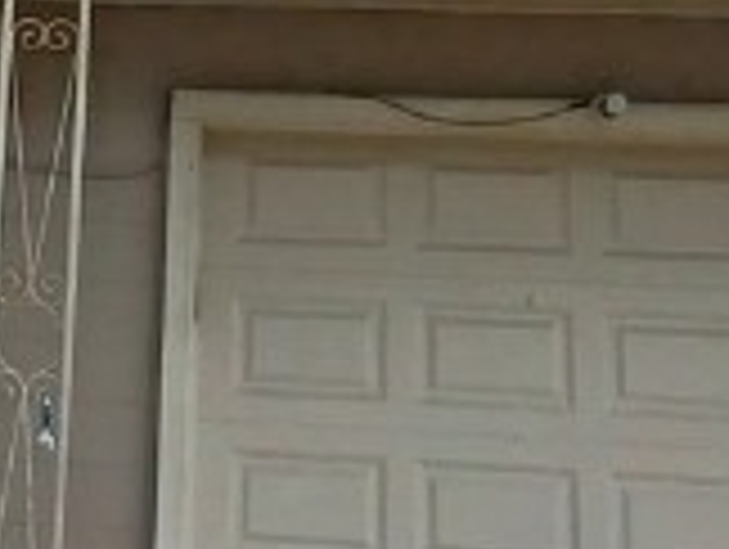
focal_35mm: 82
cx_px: 27
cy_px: -117
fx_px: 1729
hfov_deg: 23.0
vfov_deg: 17.2
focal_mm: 1.42
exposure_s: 1/2159
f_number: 2.2
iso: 40
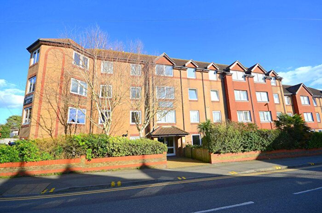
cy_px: 106
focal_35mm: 15
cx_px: 161
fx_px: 134
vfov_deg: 77.0
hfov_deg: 100.5
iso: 100
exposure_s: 1/200
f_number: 7.1
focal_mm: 10
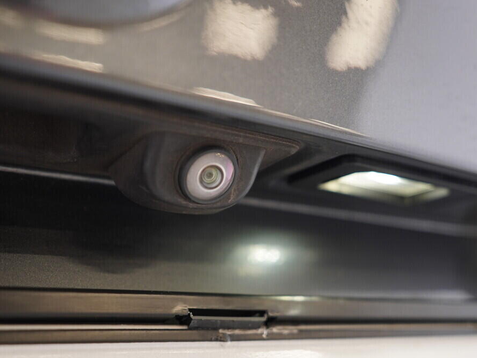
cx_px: 223
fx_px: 551
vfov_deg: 36.0
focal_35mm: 40
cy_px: 180
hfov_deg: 46.8
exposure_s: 1/40
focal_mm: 24
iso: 250
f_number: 2.8
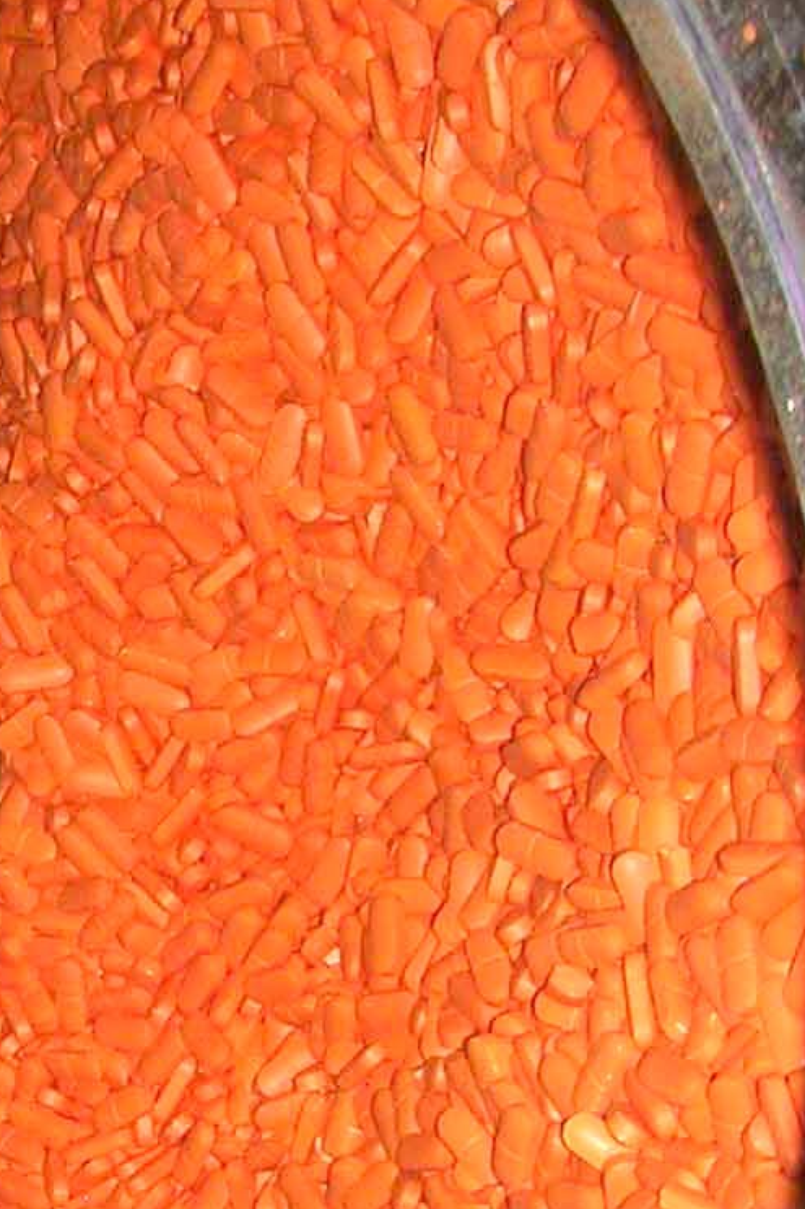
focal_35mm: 127
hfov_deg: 10.2
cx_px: -675
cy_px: 1157
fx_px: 4261
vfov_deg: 15.9
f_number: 3
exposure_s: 1/60.1
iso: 50
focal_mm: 5.8
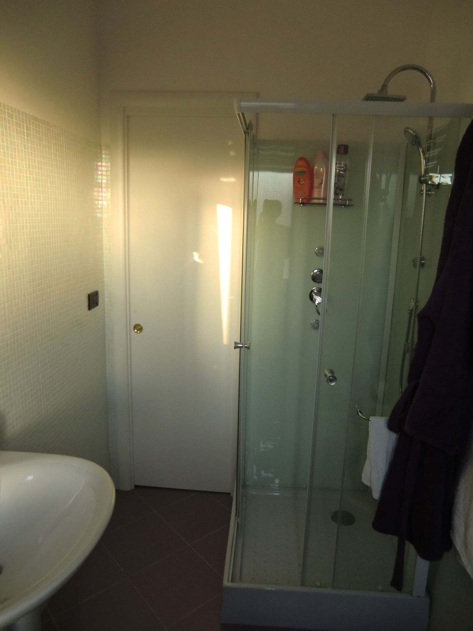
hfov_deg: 56.8
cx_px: 236
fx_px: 437
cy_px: 316
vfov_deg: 71.6
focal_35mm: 24
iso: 200
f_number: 3.2
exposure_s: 1/60
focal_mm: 4.3
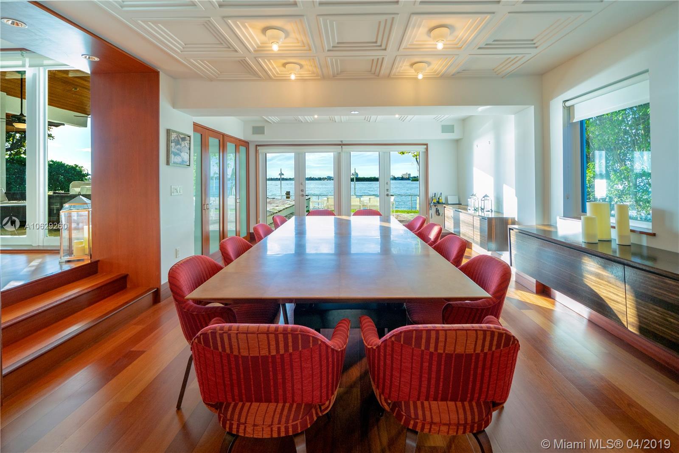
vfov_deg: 90.0
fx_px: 226
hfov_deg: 112.6
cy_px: 226
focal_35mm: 12
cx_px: 340
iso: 400
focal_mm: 12
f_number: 4
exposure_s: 1/2500
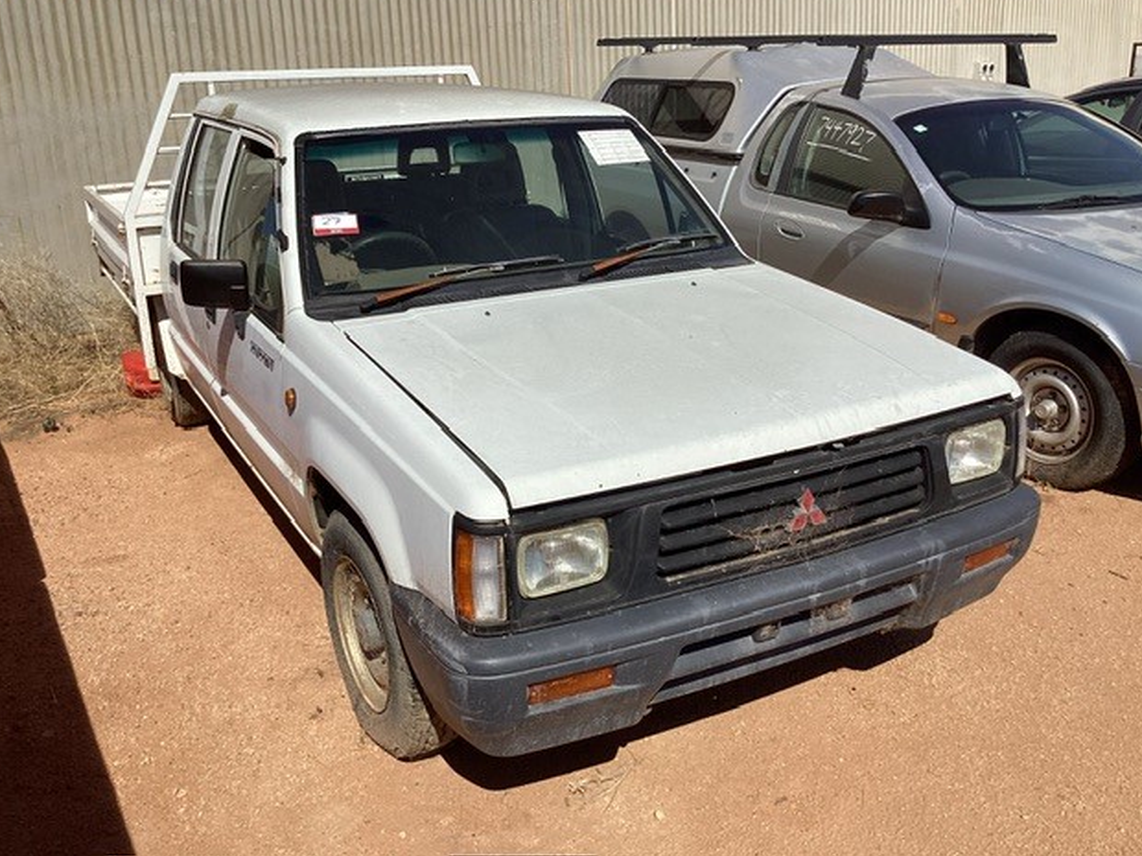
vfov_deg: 44.2
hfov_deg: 56.8
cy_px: 416
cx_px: 560
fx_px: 1056
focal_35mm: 32
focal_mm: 3.3
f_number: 2.4
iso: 25
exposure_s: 1/3704
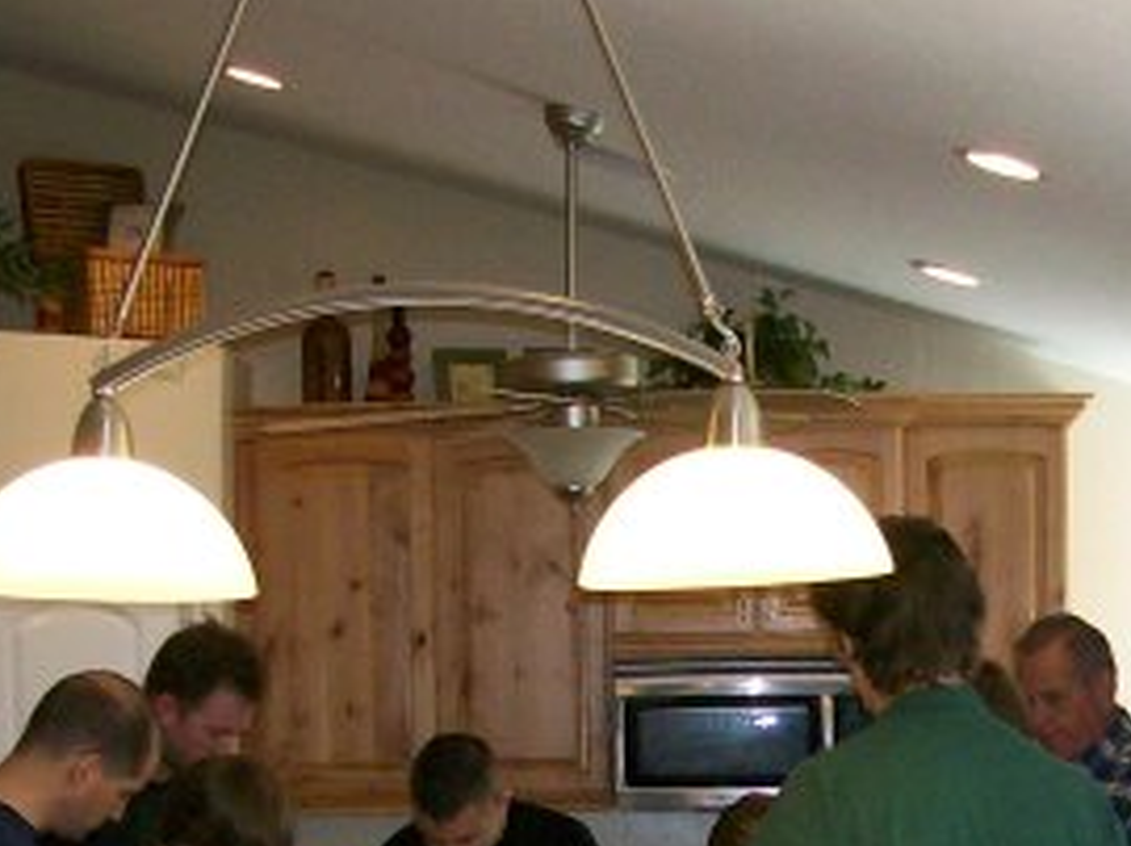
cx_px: 720
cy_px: 940
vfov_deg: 15.1
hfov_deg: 20.6
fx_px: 3101
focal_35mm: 95
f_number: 2.7
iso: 140
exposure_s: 1/64
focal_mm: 6
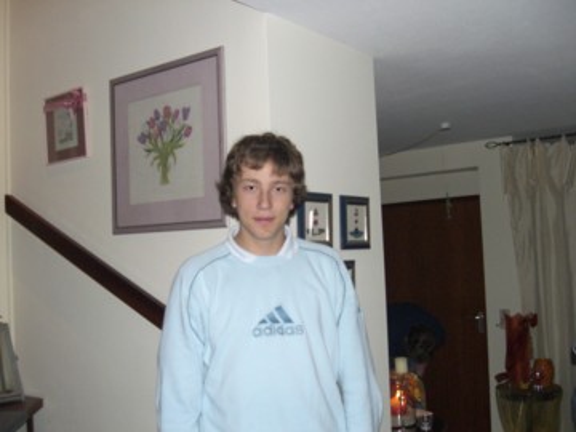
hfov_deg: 49.0
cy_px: 216
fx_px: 632
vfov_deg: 37.7
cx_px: 288
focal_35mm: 38
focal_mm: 6.3
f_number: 3.1
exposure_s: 1/60
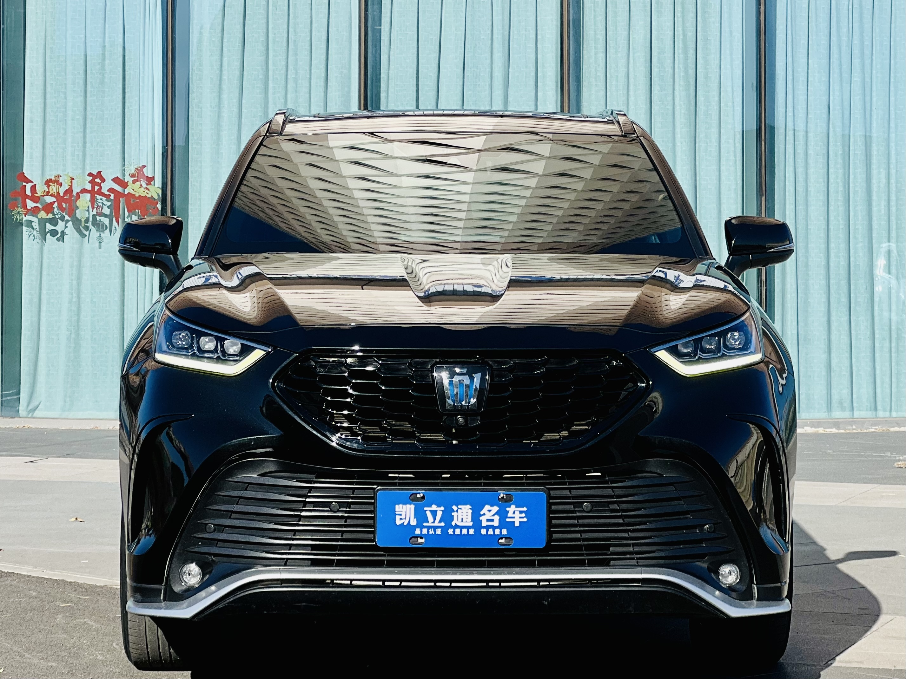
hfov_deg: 25.3
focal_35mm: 77
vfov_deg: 19.1
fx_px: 2015
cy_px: 340
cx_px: 453
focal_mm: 9
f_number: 2.8
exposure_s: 1/853
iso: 32
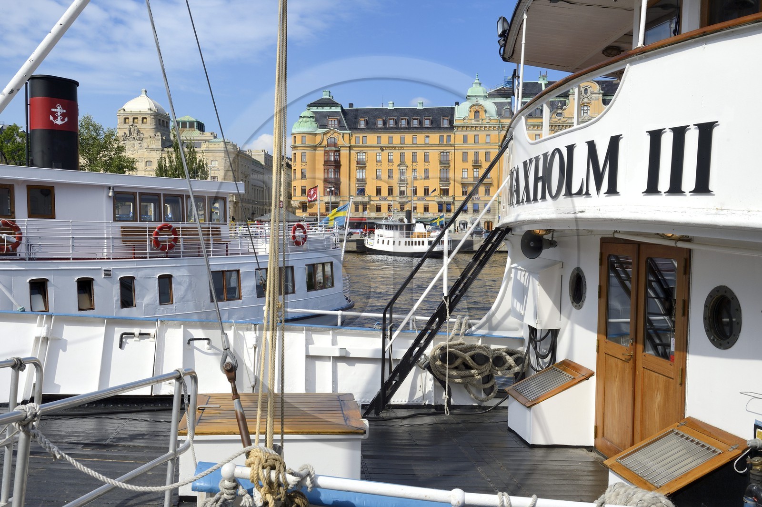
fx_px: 719
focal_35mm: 34
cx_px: 381
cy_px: 254
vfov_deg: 38.8
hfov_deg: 55.8
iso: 200
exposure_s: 1/320
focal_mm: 34
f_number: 14
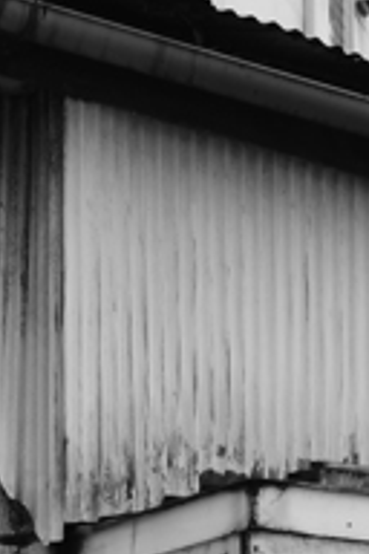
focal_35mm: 224
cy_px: 1241
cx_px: 408
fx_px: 3444
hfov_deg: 6.1
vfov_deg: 8.5
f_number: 7.1
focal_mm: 28
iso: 100
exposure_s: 1/40
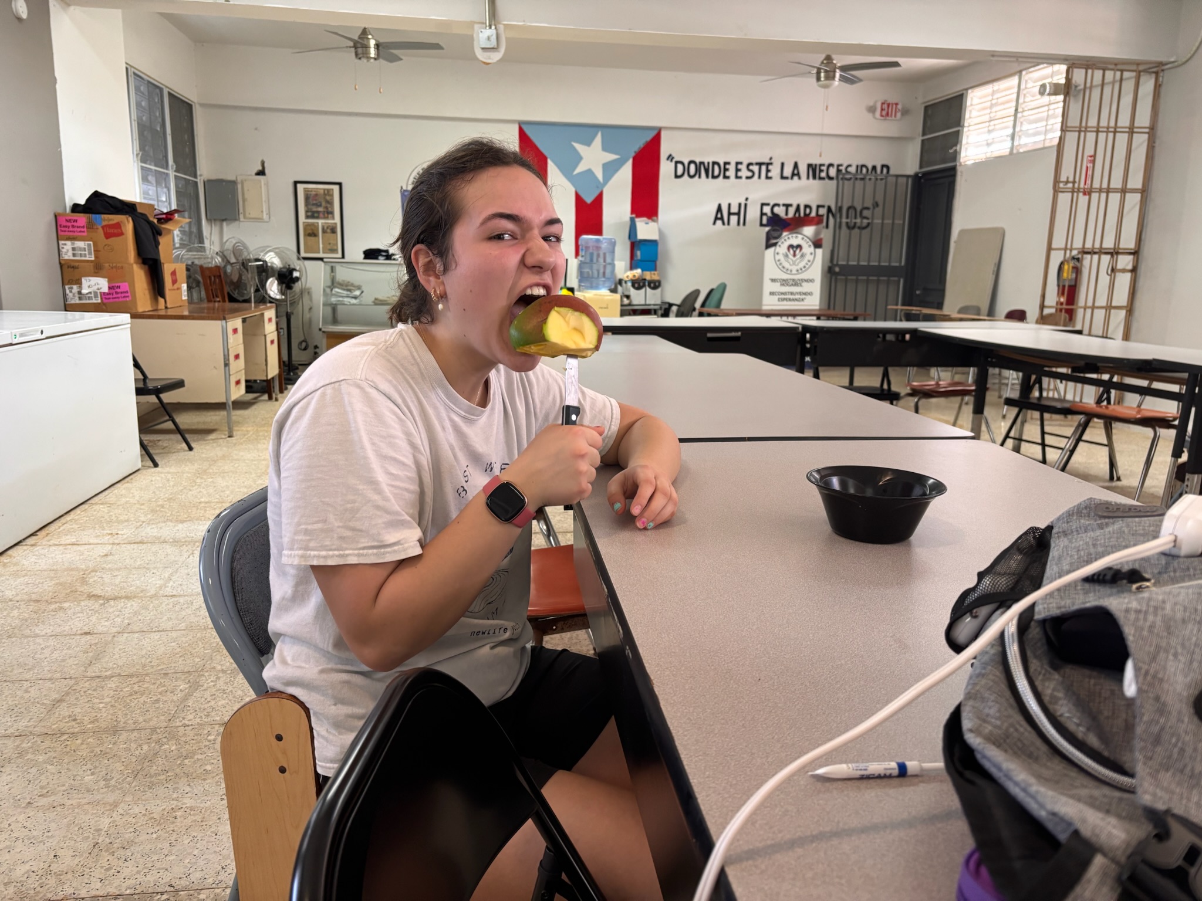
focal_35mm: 26
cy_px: 450
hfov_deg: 67.3
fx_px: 903
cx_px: 601
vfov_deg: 53.1
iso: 200
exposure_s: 1/60
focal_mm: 5.96
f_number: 1.6
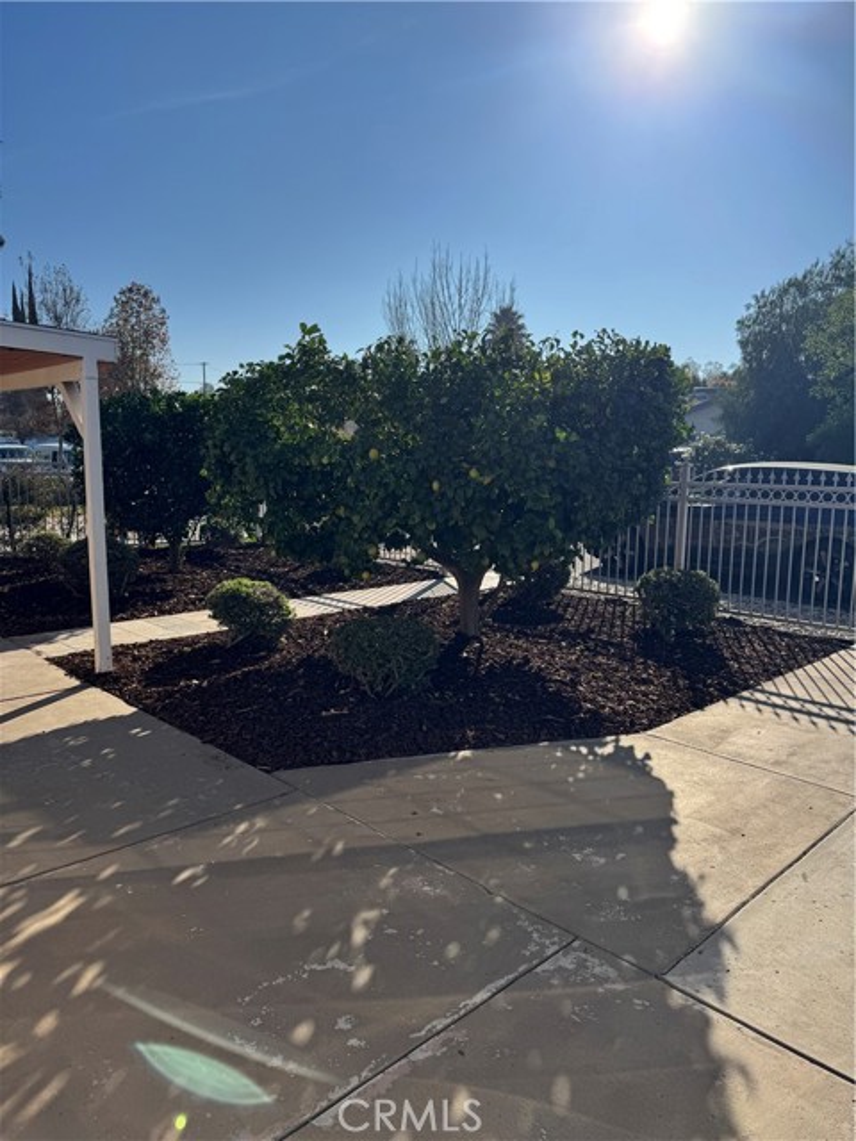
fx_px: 791
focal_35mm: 24
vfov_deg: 71.6
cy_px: 570
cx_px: 428
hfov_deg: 56.8
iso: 80
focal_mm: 6.76
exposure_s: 1/7937
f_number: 1.78
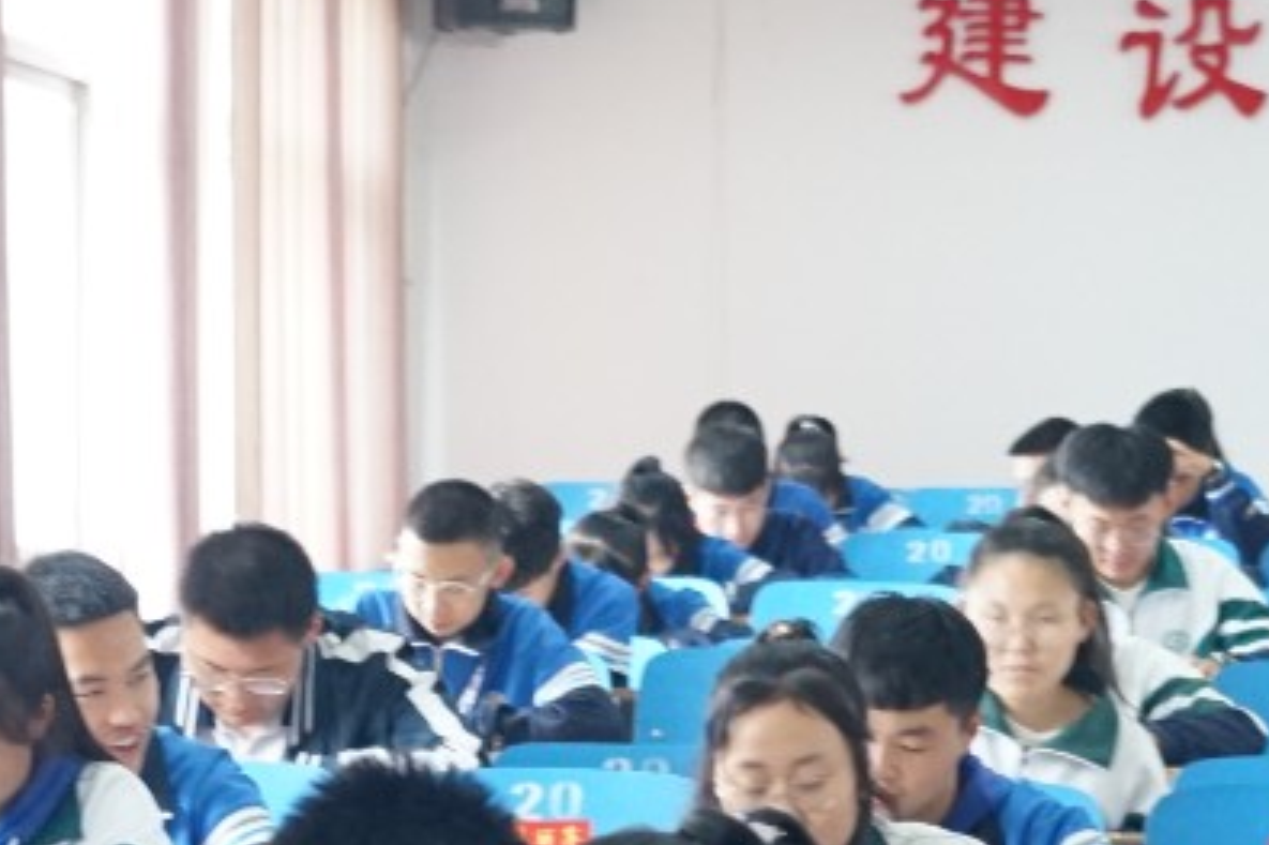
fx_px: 5567
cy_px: 1018
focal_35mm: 158
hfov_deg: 13.0
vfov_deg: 8.6
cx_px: 787
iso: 2500
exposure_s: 1/60
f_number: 4.5
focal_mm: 39
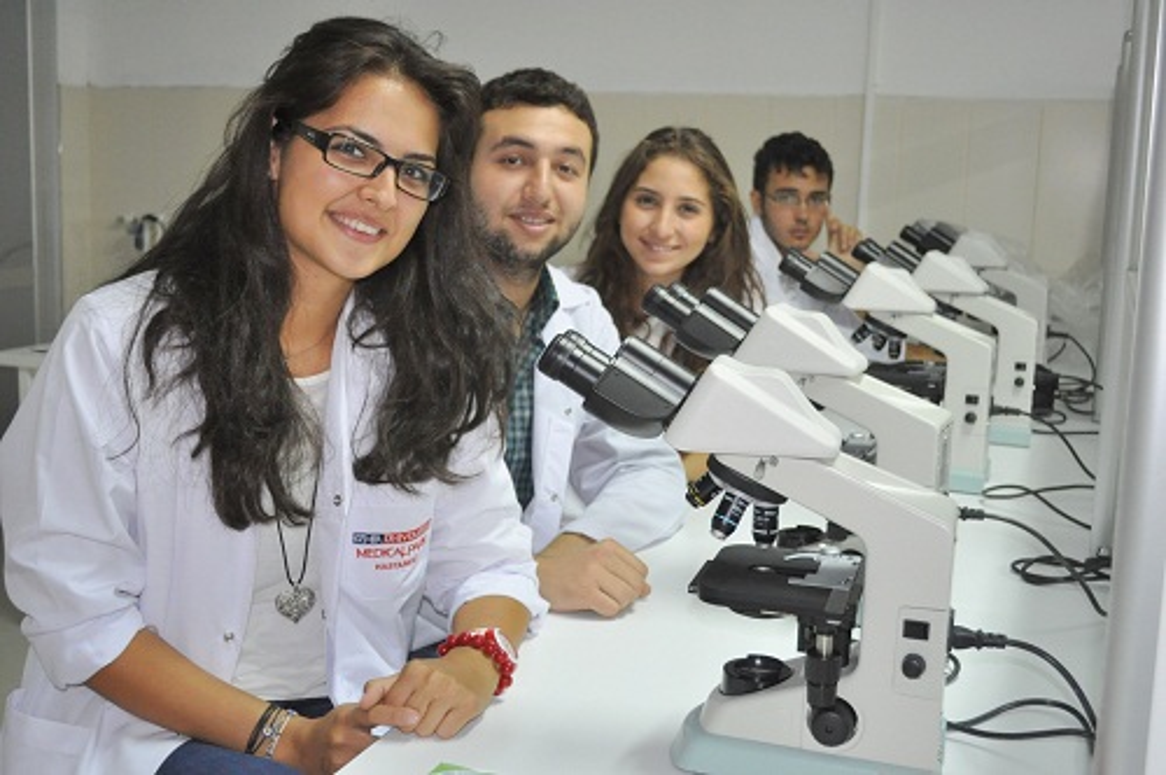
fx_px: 1456
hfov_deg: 43.7
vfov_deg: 29.8
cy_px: 388
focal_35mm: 45
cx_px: 583
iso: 1600
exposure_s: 1/60
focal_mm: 30
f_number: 4.8
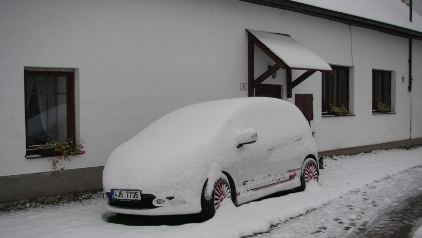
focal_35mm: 42
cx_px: 210
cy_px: 136
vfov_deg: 28.3
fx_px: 470
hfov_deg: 48.4
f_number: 3.3
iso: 64
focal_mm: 6.3
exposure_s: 1/200
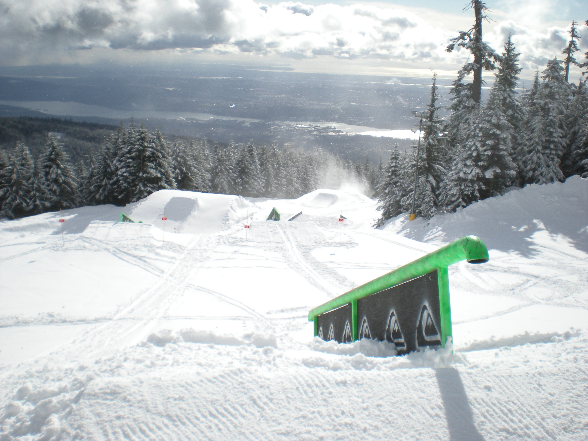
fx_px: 645
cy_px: 220
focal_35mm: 38
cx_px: 294
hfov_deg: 49.0
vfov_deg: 37.7
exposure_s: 1/1000
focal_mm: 6.3
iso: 64
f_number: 4.6
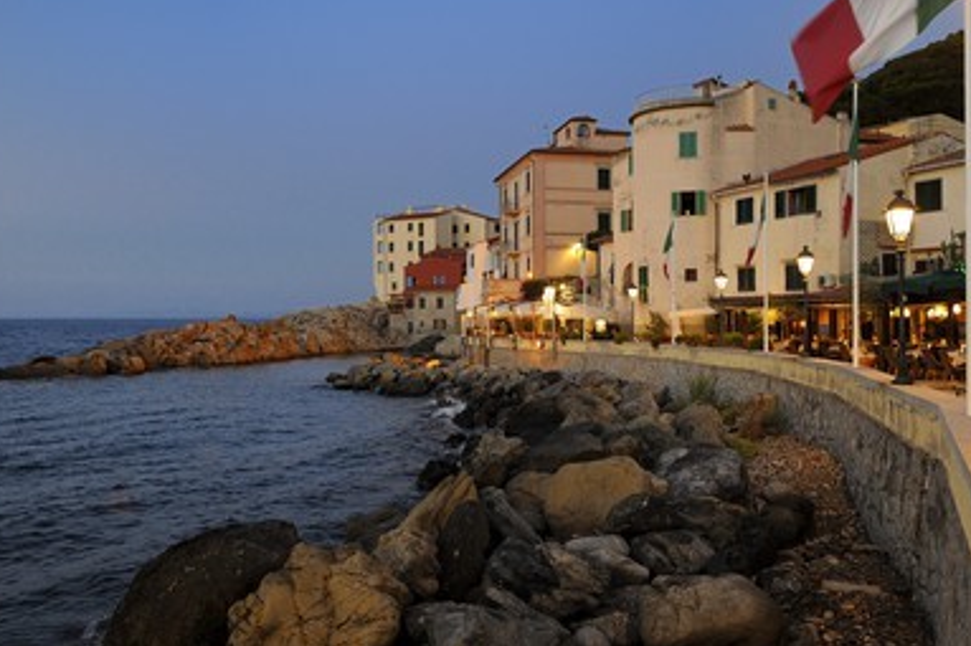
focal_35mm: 34
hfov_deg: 55.8
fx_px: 917
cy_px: 301
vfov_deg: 38.8
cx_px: 454
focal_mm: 31
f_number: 5
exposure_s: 1/13
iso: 800
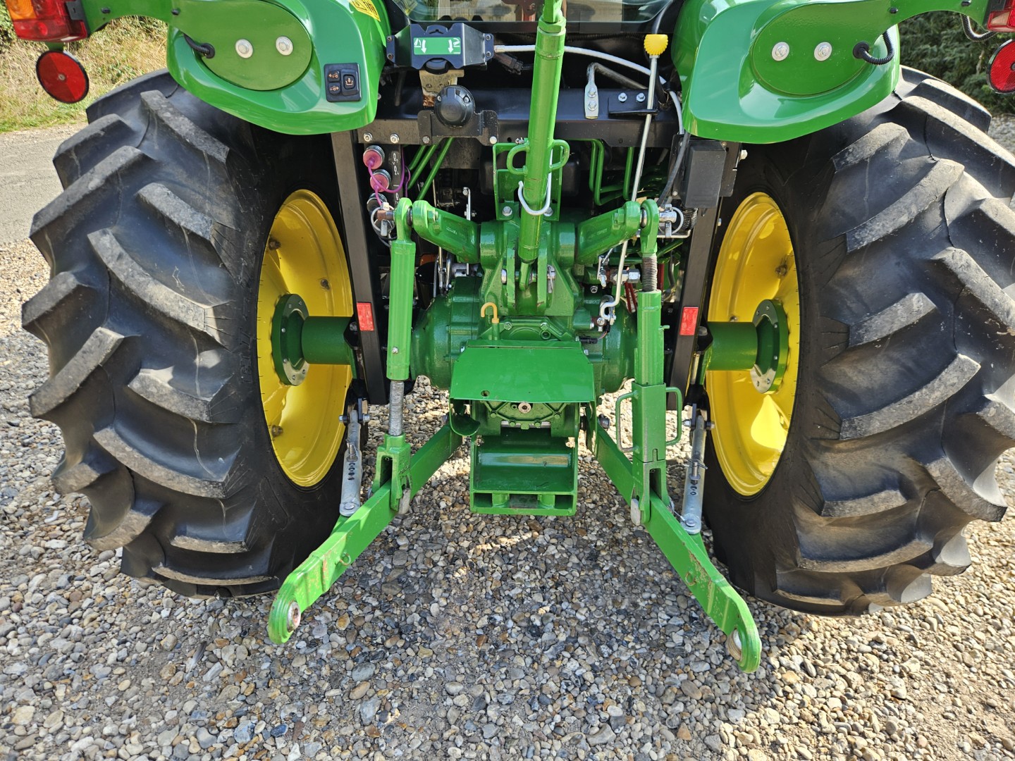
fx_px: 674
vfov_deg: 58.9
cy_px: 380
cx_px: 508
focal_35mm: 23
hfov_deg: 73.9
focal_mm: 5.4
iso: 25
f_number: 1.8
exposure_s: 1/206
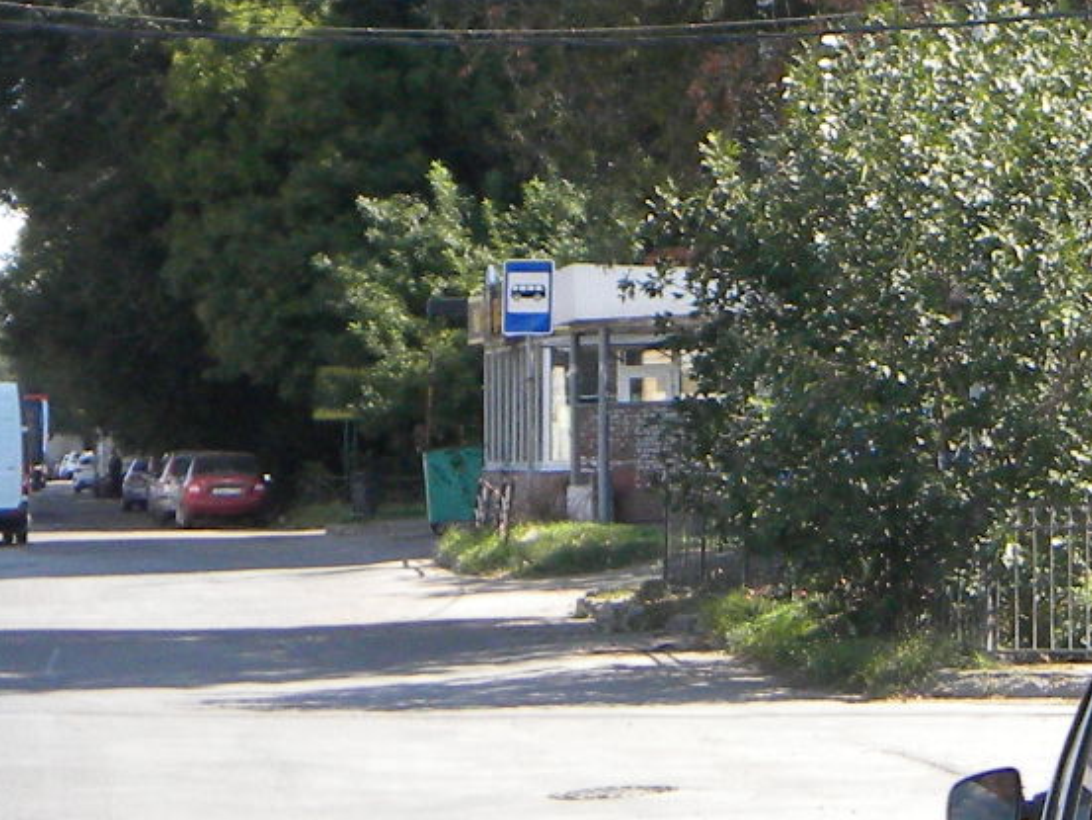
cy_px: -81
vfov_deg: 8.5
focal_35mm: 174
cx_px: 1692
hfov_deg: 10.9
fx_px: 5490
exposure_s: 1/500
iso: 167
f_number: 3.9
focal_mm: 8.6
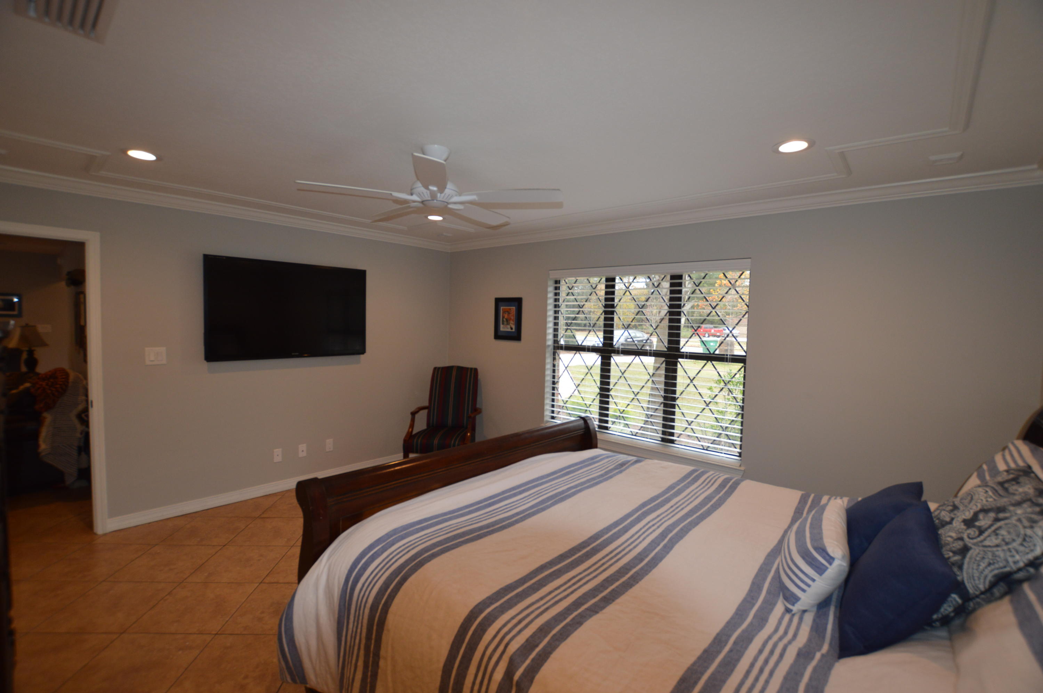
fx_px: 434
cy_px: 346
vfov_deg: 77.2
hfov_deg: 100.4
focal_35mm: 15
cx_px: 522
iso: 400
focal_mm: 10
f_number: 4
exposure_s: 1/80
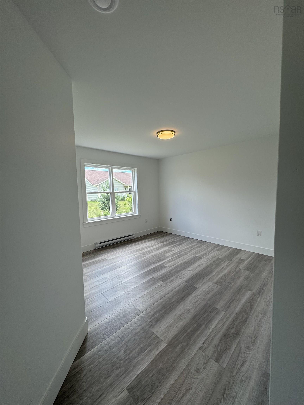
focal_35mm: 14
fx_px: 164
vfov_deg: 102.1
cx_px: 152
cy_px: 202
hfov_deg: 85.7
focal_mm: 2.22
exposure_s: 1/185
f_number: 2.2
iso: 40
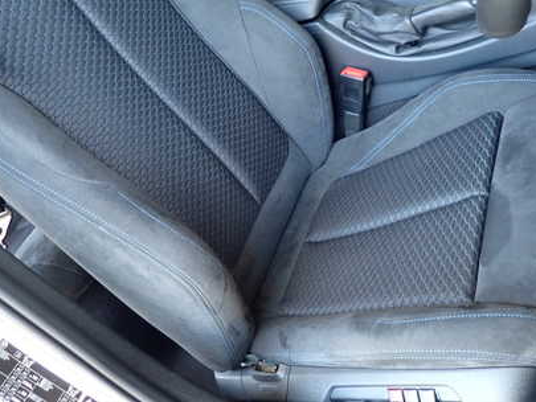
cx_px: 282
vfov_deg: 38.6
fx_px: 573
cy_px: 171
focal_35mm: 37
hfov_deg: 50.1
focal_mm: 4.5
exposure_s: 1/40
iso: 200
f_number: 2
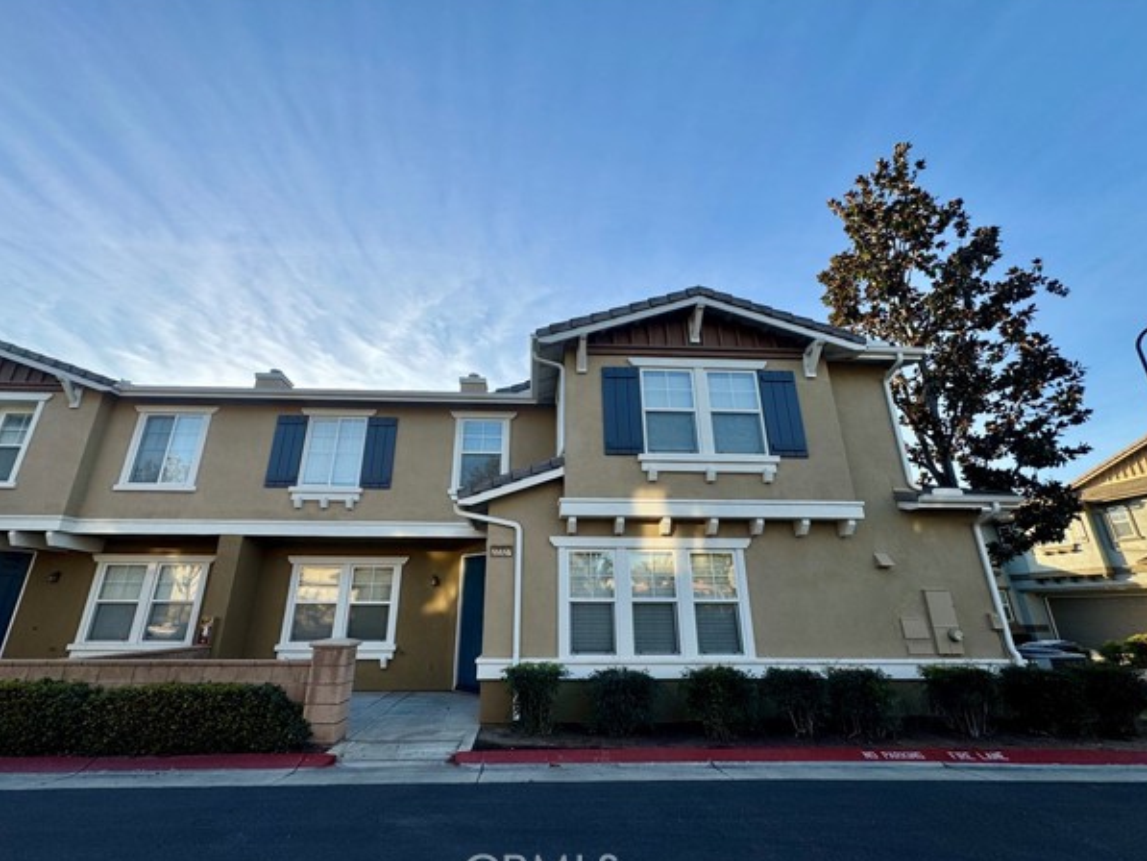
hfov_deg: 98.1
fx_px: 497
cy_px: 438
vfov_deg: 81.8
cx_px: 549
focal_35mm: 15
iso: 40
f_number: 2.2
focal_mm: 2.22
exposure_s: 1/821
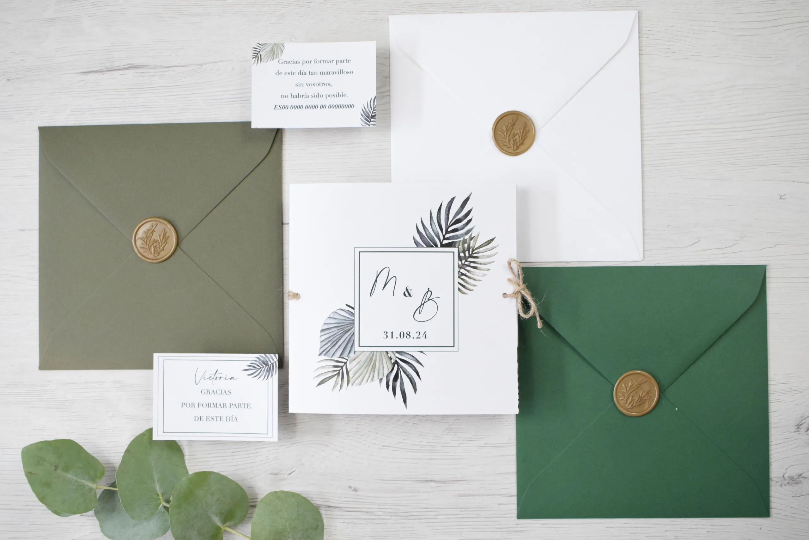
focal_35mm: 42
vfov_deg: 31.9
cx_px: 404
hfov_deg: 46.4
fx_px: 944
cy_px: 270
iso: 3200
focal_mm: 28
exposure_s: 1/640
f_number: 6.3
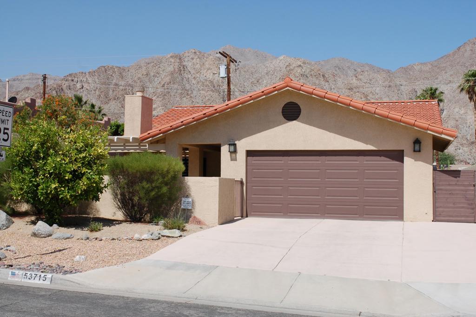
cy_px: 158
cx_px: 238
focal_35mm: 46
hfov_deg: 42.4
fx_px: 614
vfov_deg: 28.9
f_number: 10
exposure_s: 1/400
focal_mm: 31
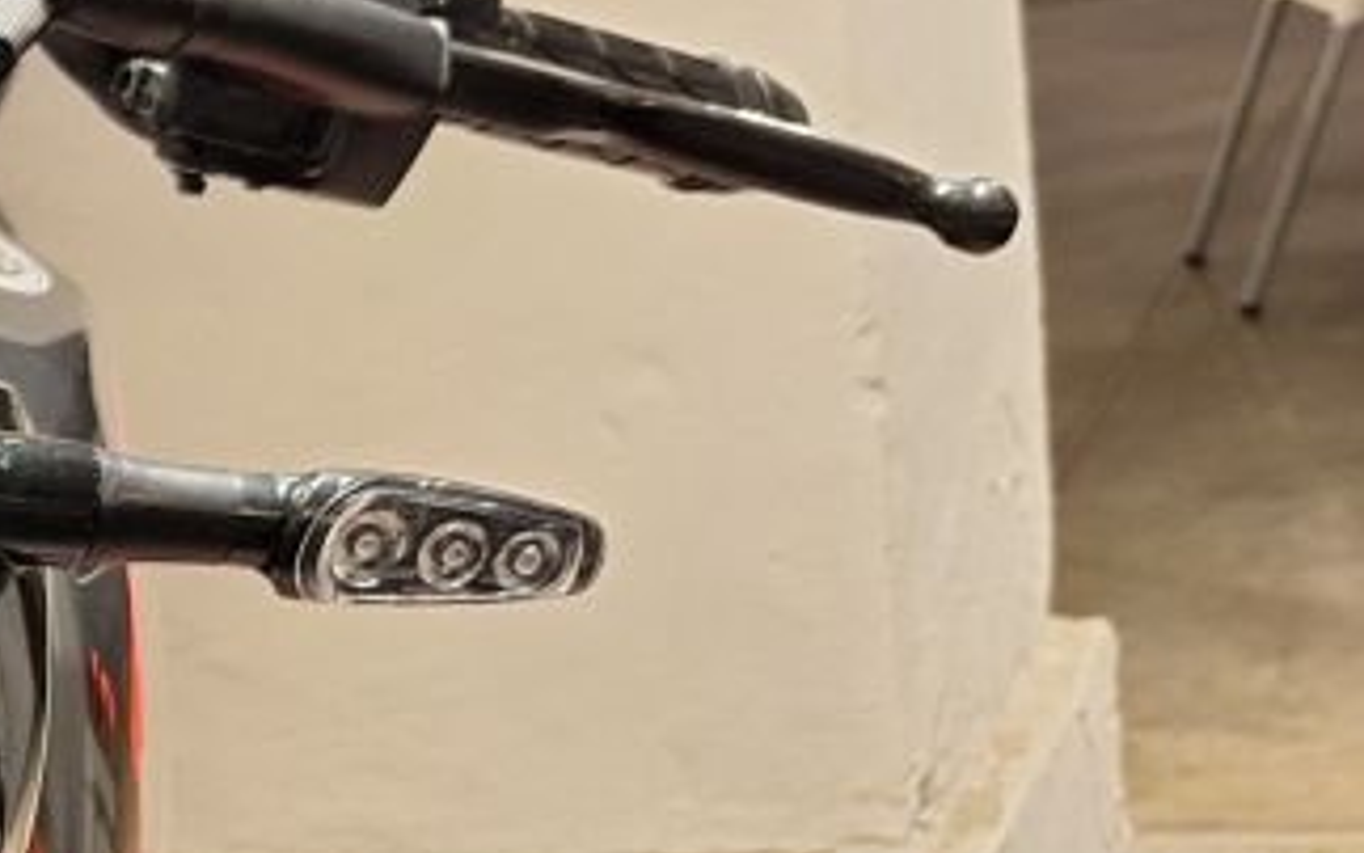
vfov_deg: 16.0
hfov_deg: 22.2
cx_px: -574
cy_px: 838
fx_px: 2974
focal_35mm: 80
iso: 125
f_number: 1.8
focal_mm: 5.54
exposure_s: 1/50
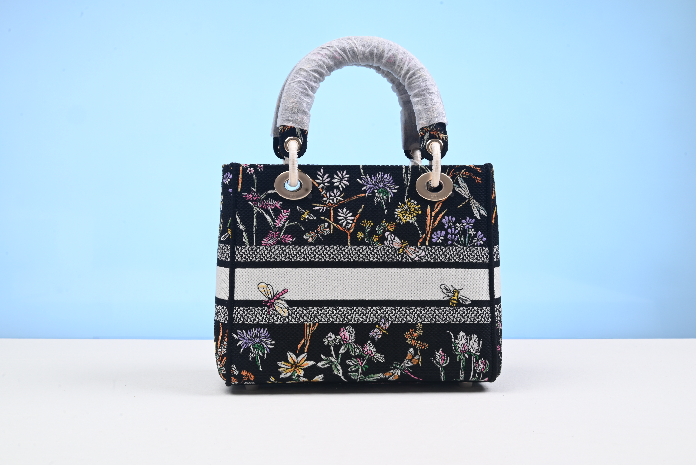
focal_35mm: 40
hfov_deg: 48.4
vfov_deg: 33.4
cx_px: 348
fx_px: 774
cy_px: 232
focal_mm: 40
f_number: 16
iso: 100
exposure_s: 1/2
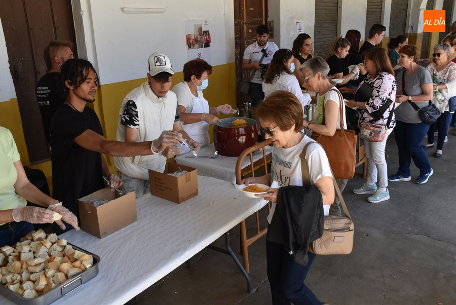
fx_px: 418
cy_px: 152
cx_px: 228
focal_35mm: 33
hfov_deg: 57.2
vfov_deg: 40.1
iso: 400
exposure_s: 1/160
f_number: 6.3
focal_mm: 22
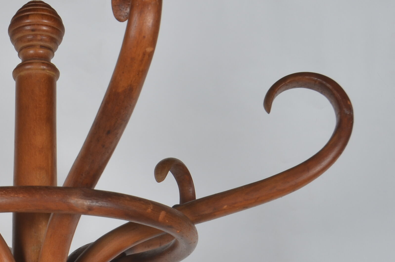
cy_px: 219
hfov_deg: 23.3
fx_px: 909
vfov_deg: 16.2
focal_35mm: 83
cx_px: -17
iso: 100
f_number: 14
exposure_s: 1/125
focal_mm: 24
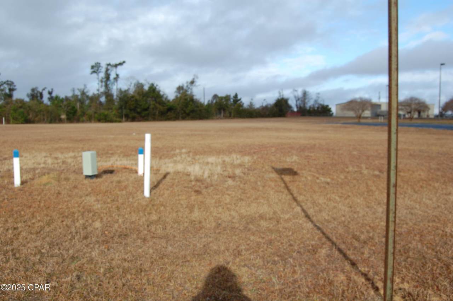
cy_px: 150
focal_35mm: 28
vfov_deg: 45.6
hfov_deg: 64.6
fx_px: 358
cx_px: 226
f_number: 8
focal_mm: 19
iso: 200
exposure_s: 1/250
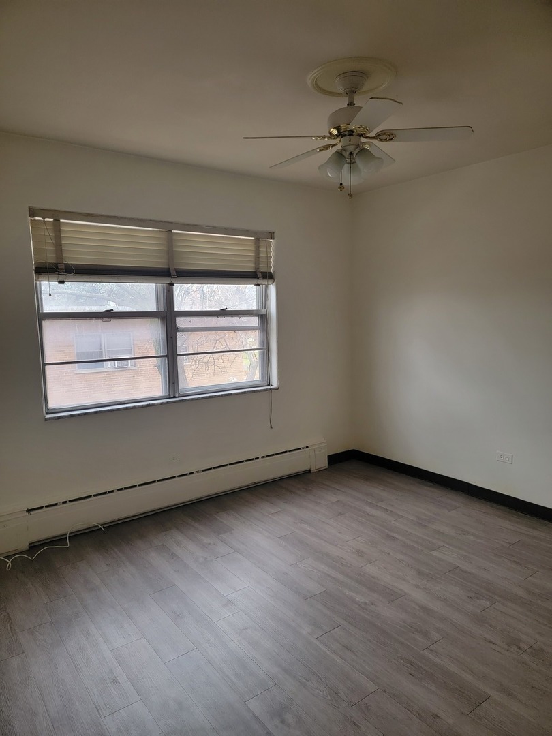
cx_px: 276
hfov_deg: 56.8
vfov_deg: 71.6
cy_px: 368
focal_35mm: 24
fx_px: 510
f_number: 1.8
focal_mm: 6.7
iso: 320
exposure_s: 1/120
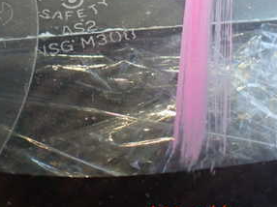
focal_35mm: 63
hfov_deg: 30.4
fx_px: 504
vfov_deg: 22.5
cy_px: 11
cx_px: 79
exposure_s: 1/100
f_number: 2.3
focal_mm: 5.4
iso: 800
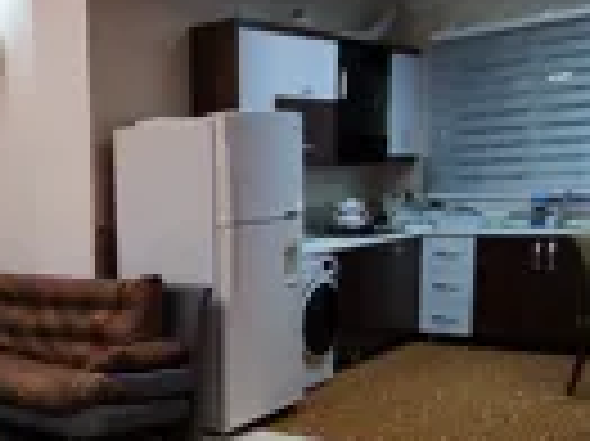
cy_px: 302
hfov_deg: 32.0
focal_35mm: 49
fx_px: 834
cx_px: -126
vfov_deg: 29.4
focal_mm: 1.65
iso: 109
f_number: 2.2
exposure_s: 1/50
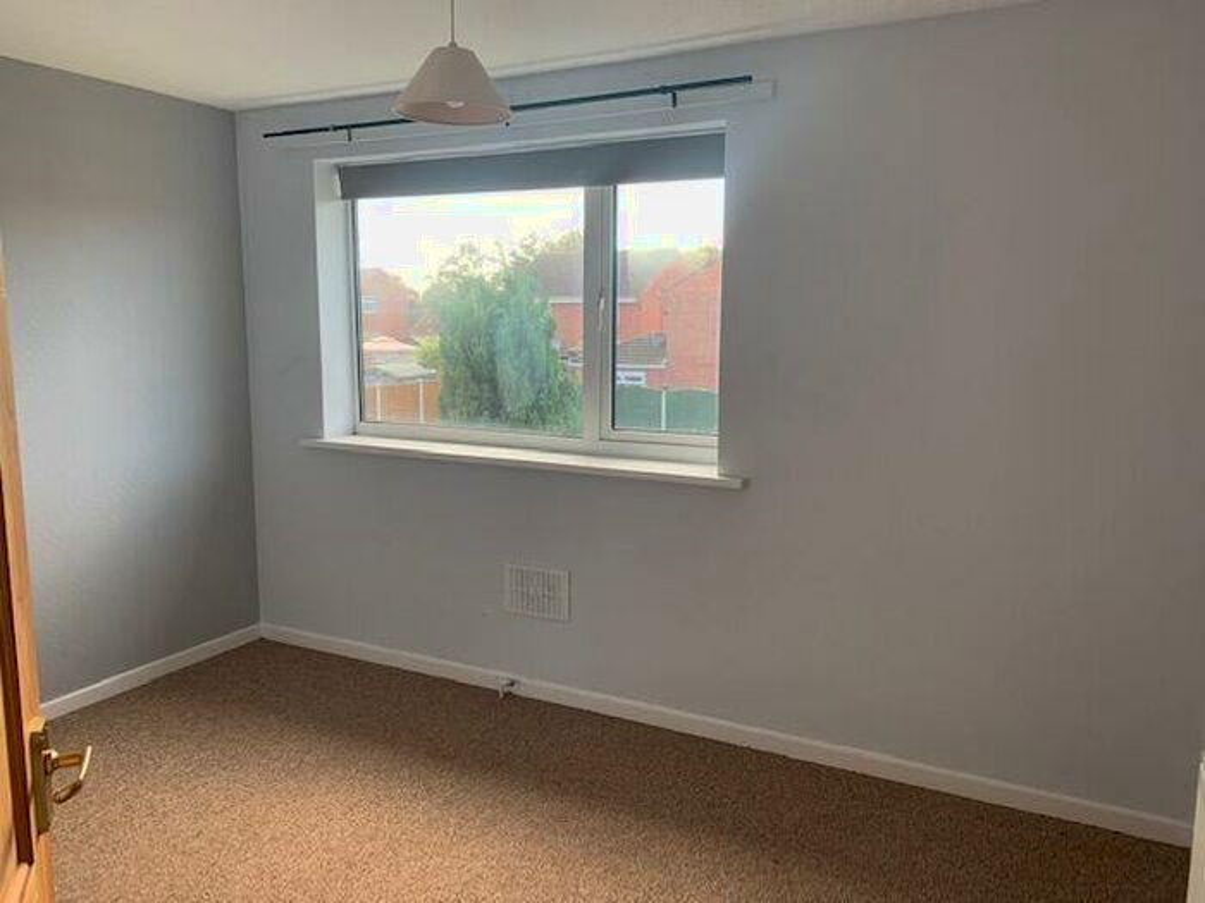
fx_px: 905
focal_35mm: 26
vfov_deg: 53.1
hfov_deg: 67.3
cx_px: 602
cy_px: 452
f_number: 1.8
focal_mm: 4.25
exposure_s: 1/121
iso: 40
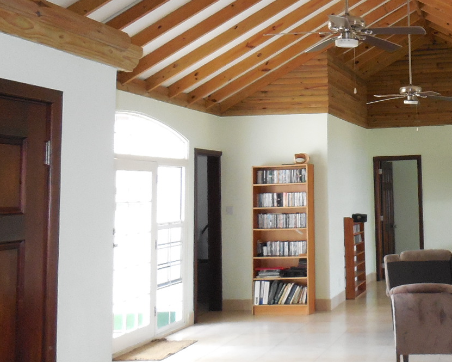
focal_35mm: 47
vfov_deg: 31.9
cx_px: 423
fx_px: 629
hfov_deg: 36.6
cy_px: 125
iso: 400
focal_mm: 4.5
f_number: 3.1
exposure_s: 1/25
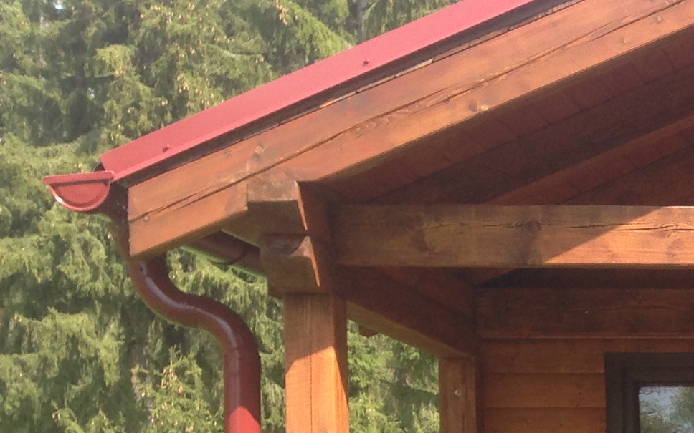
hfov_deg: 15.7
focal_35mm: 118
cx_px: 1143
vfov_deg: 10.8
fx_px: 2232
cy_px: 569
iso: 50
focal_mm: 4.12
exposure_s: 1/387
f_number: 2.4
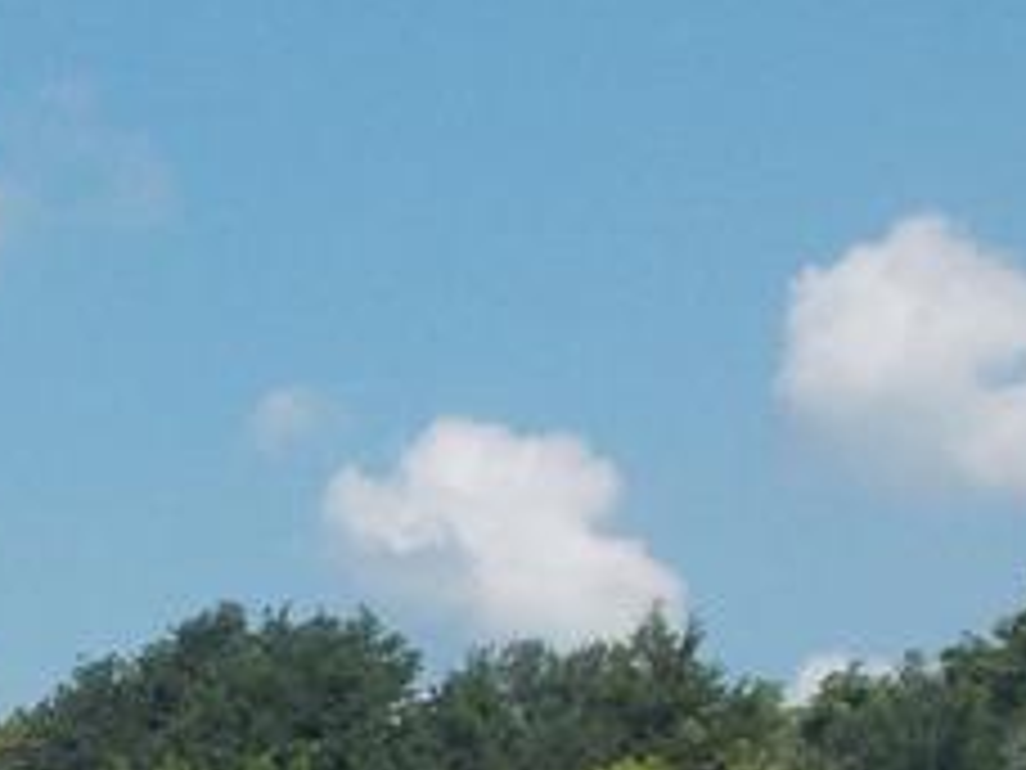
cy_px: 991
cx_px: -68
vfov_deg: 8.6
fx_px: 5068
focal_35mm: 171
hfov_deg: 11.4
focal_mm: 5.2
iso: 125
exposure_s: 1/1250
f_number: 3.7
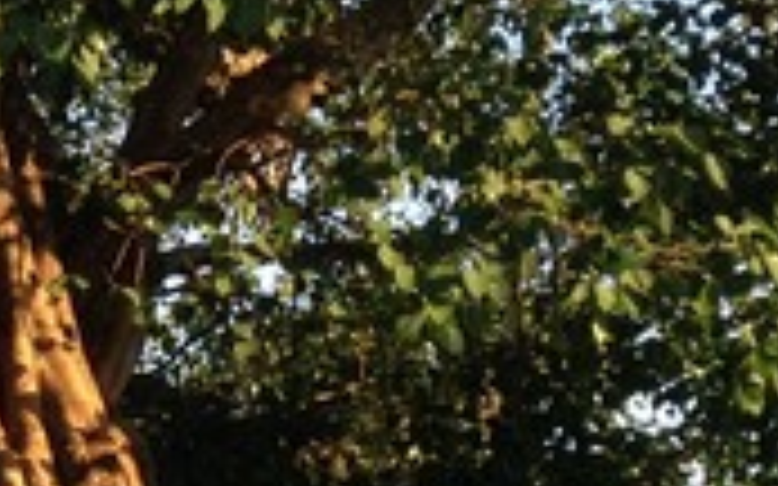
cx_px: -481
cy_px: 734
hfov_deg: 14.7
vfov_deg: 9.8
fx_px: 2734
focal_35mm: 129
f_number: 2.4
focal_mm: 3.3
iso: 32
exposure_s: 1/150
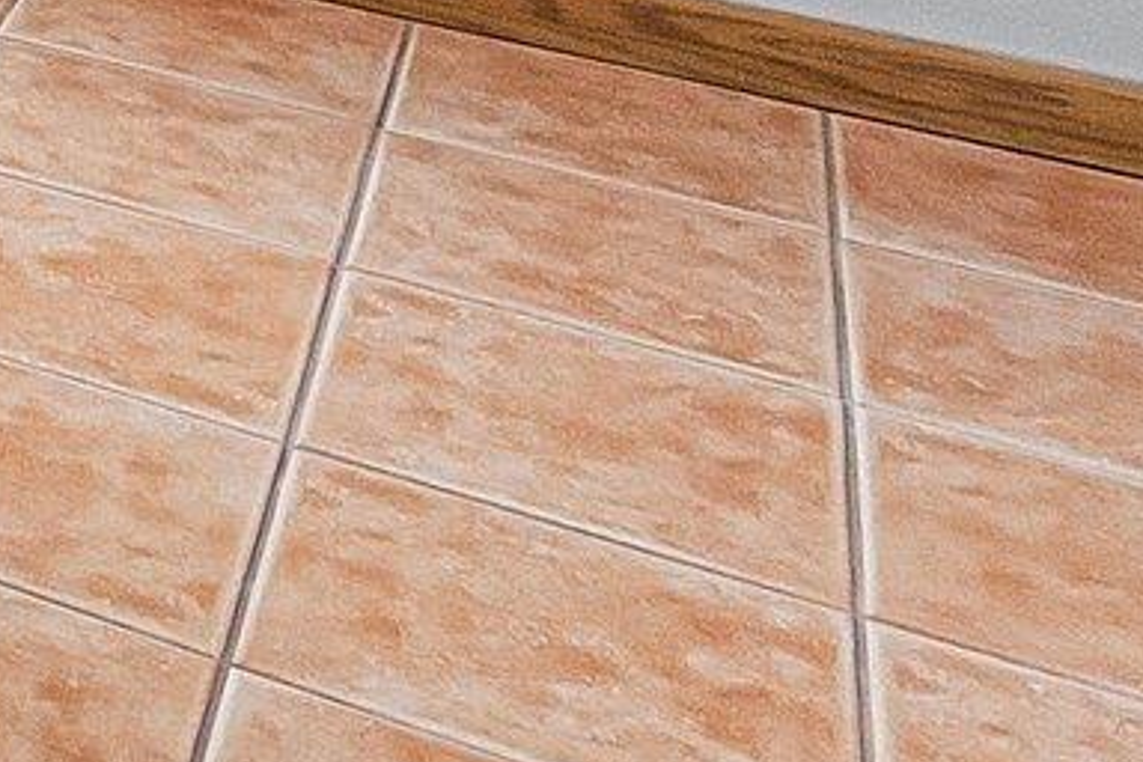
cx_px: -1560
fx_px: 2641
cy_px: -1180
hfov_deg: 15.1
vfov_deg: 12.3
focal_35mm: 83
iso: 12800
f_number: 7.1
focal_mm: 15.6
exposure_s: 1/40
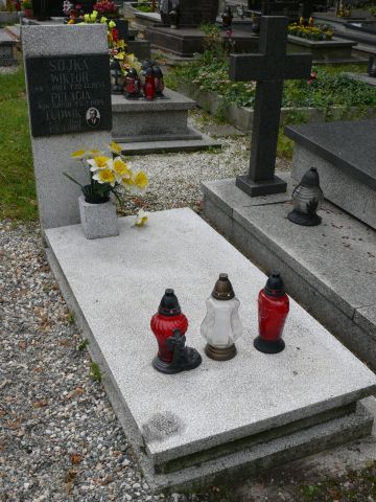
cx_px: 188
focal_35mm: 39
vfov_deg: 47.9
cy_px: 251
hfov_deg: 36.8
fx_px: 565
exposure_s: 1/320
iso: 100
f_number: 5.6
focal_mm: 8.1
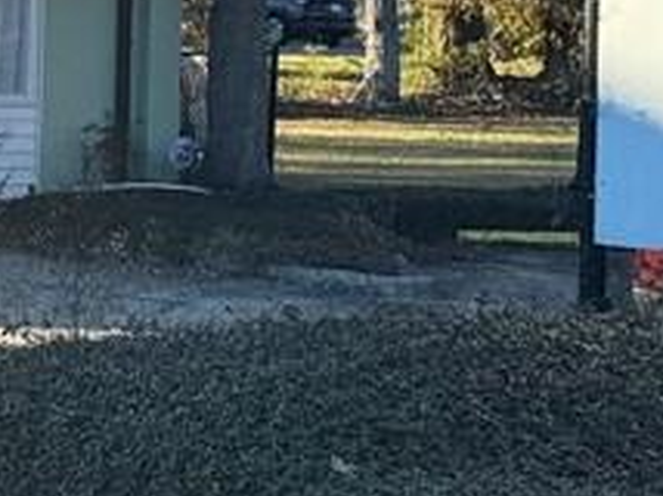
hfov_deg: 8.1
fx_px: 4400
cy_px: 174
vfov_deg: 6.4
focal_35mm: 230
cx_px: -762
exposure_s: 1/1133
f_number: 1.78
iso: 64
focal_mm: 6.76
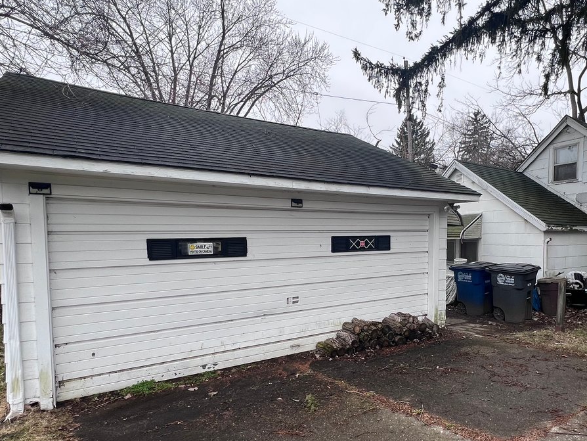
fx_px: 373
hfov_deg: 74.5
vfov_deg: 60.7
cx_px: 380
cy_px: 261
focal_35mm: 22
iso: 32
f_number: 1.8
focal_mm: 1.57
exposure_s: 1/282
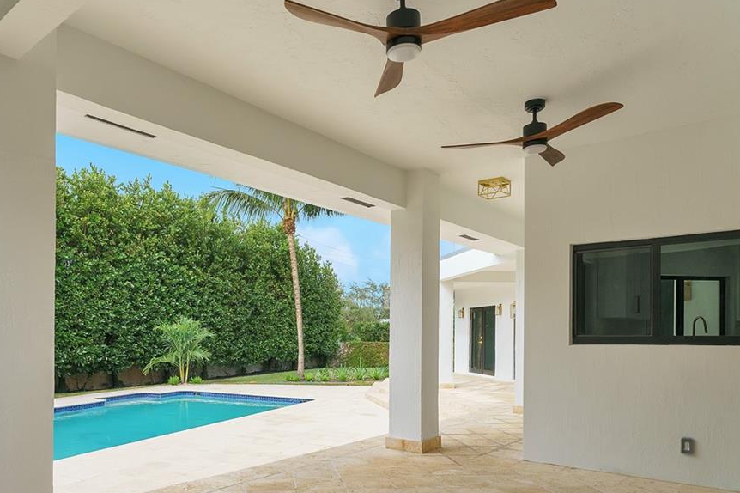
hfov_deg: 68.5
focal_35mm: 26
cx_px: 284
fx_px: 534
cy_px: 339
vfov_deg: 48.5
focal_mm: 14
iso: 400
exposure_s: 1/640
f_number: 8
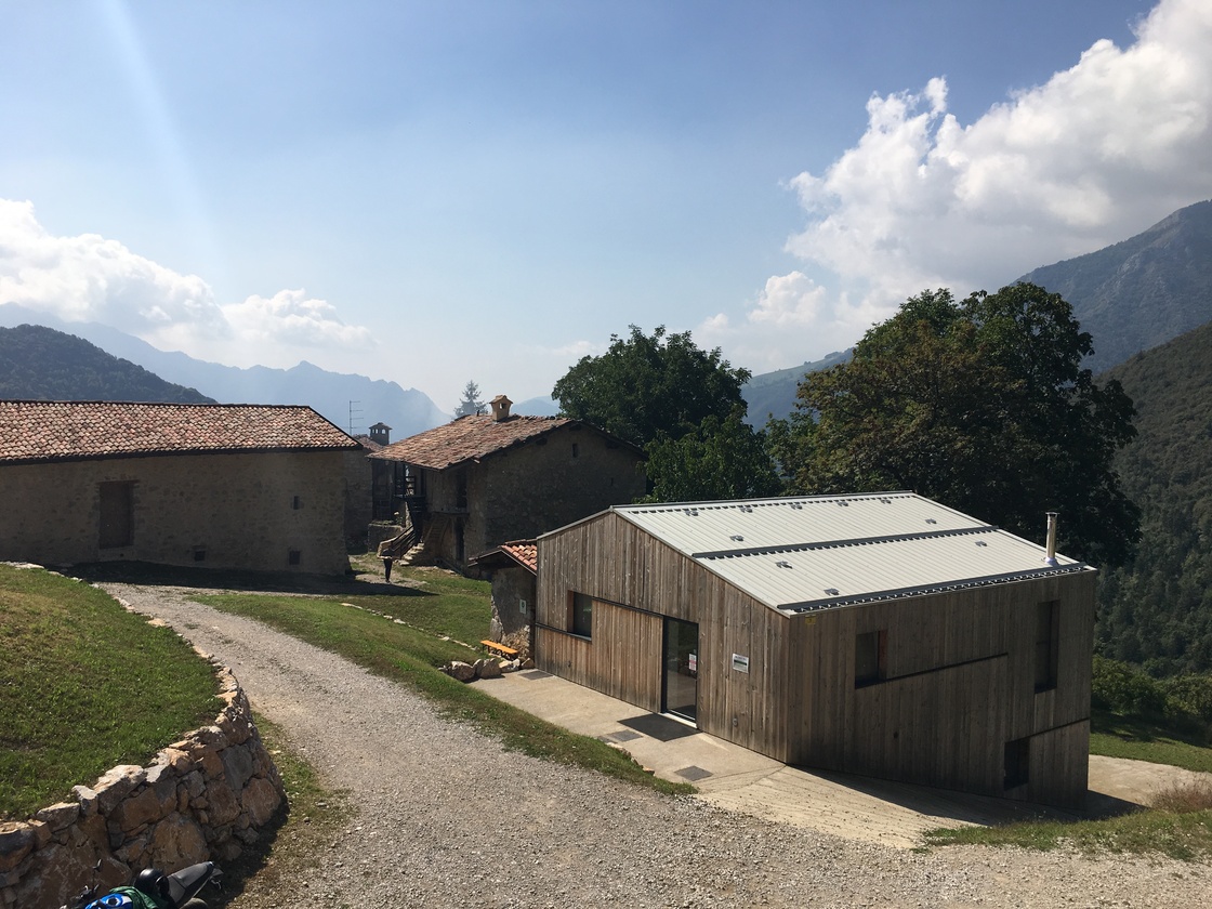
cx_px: 606
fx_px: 1015
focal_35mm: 29
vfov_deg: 48.2
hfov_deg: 61.7
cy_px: 454
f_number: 2.2
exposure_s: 1/2653
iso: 25
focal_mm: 4.15
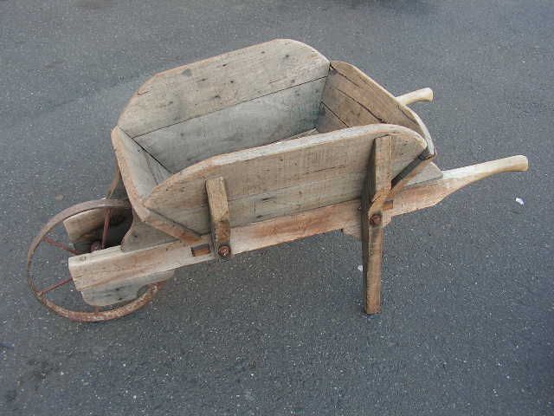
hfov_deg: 51.4
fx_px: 576
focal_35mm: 36
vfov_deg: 39.7
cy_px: 208
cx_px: 277
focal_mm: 6
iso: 64
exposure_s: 1/40
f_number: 3.2
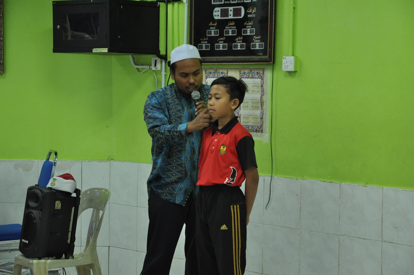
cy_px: 138
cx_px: 207
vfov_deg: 13.0
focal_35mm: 105
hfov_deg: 19.5
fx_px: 1206
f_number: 5.3
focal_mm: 70
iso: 1000
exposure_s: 1/25
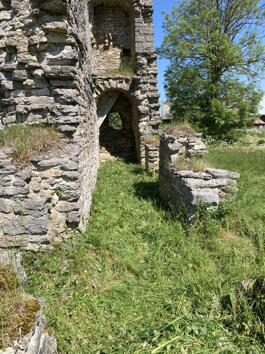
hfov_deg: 49.7
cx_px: 132
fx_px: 286
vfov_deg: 63.4
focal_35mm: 28
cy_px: 177
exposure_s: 1/1656
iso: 20
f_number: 1.8
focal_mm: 3.99
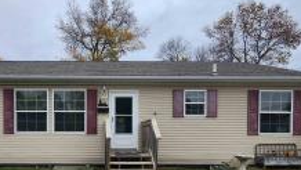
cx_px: 97
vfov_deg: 42.4
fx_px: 208
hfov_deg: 69.5
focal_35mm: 26
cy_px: 137
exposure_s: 1/820
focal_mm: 2.2
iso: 50
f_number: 2.2
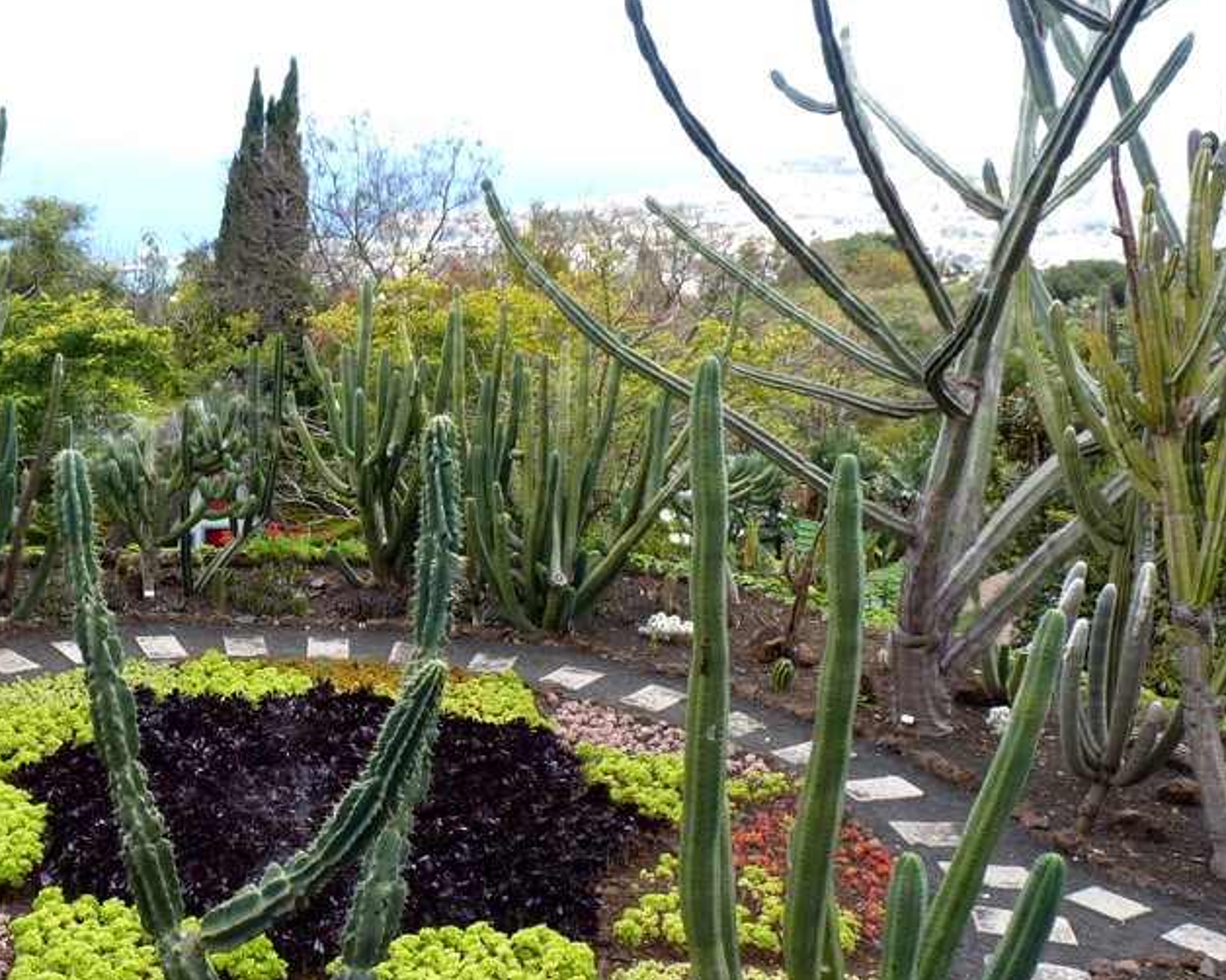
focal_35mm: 43
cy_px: 552
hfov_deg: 41.3
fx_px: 1560
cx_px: 264
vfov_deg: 34.8
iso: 80
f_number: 3.6
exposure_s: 1/100
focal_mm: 4.8
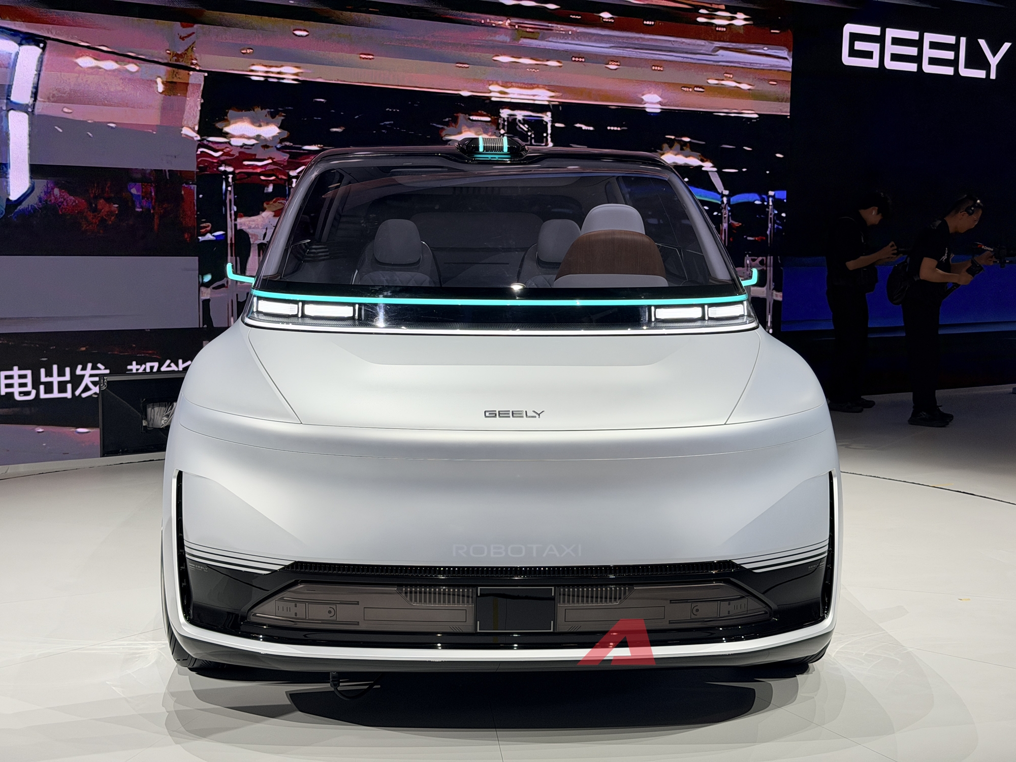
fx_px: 1409
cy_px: 381
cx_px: 508
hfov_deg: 39.7
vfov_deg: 30.3
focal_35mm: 48
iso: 64
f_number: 1.78
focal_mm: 6.76
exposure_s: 1/278
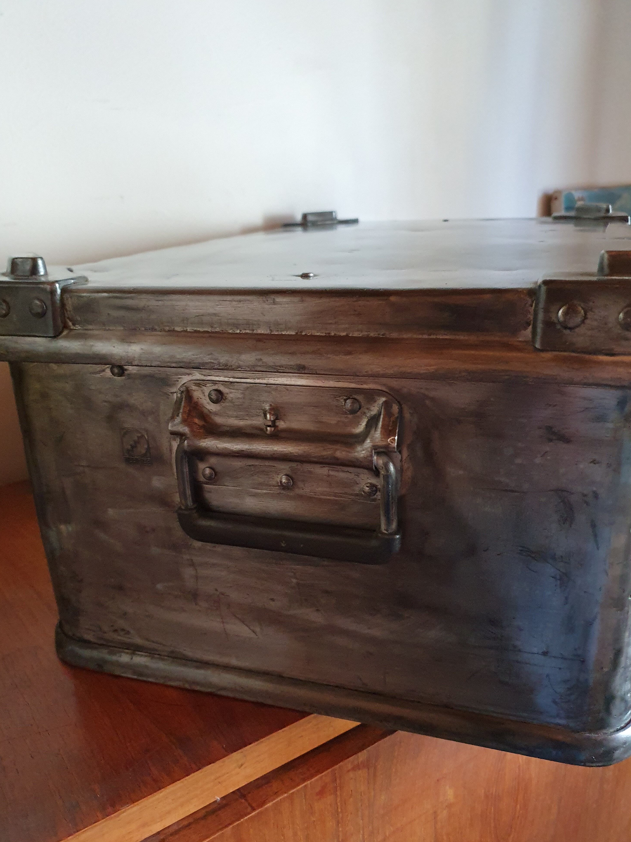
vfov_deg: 65.3
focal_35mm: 27
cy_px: 435
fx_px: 656
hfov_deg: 51.3
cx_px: 309
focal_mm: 4.32
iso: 500
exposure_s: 1/50
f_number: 1.5
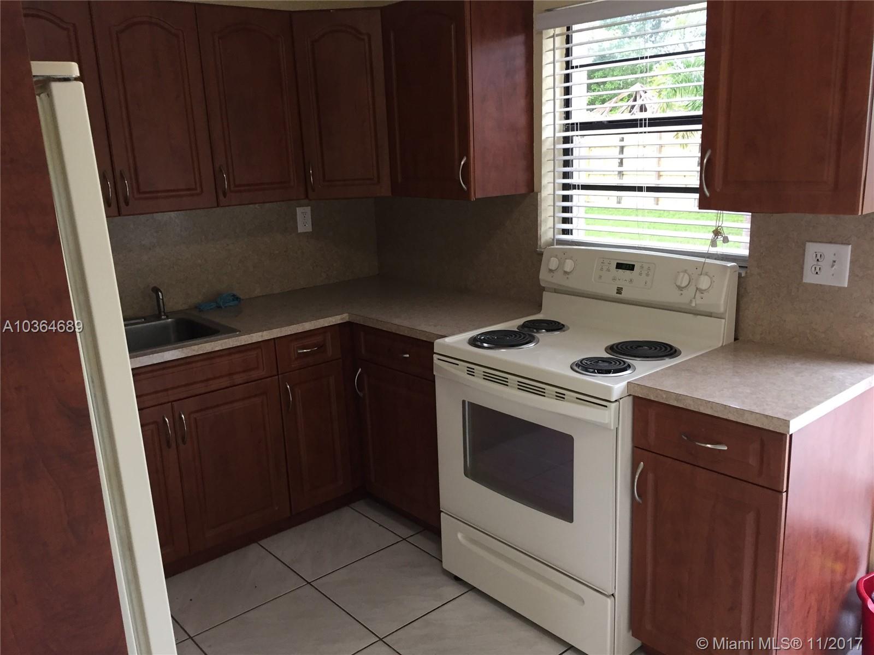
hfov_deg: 61.7
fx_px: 732
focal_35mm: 29
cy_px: 328
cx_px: 437
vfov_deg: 48.2
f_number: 2.2
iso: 50
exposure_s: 1/30
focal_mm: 4.15
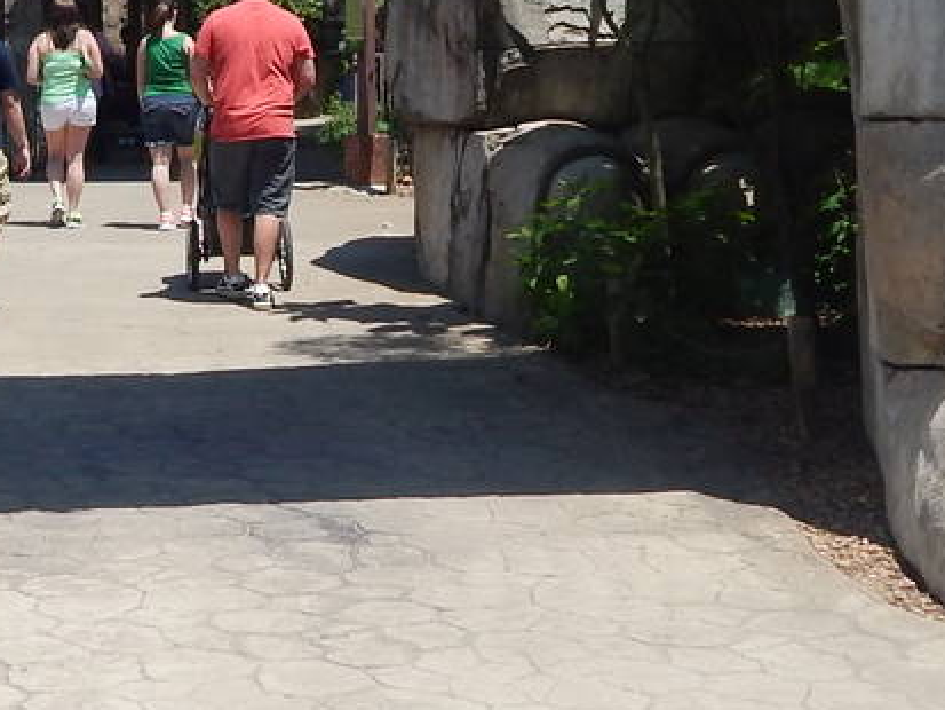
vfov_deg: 16.0
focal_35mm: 89
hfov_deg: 21.5
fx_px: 2430
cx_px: 82
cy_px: -124
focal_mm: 4
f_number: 6
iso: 125
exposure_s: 1/500
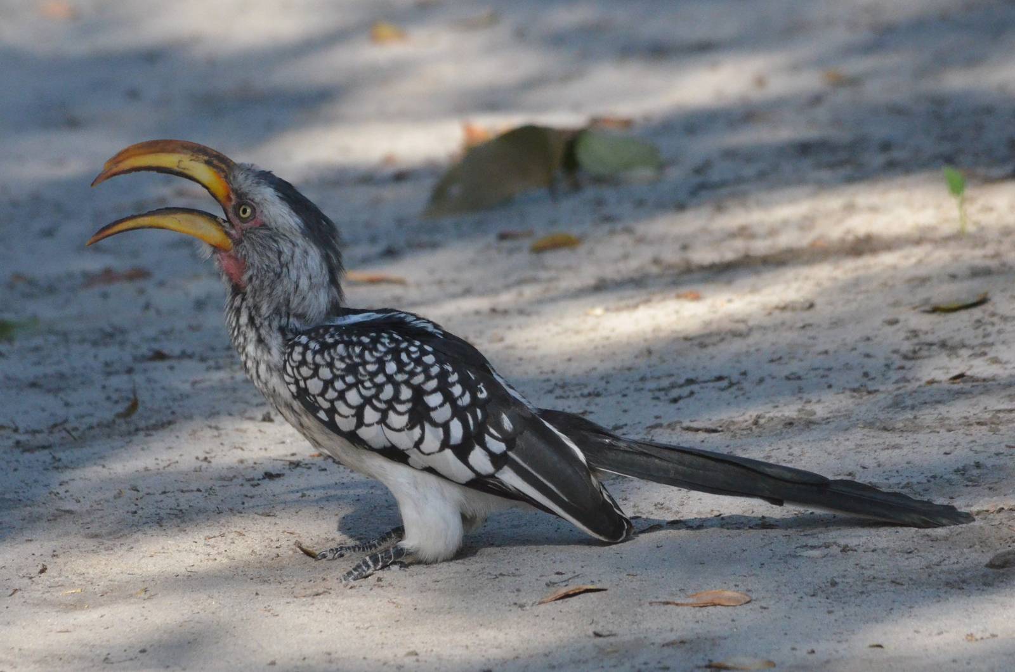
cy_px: 336
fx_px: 21104
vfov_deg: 1.8
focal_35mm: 750
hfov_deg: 2.8
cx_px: 508
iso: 2500
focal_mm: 500
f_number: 10
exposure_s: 1/1600
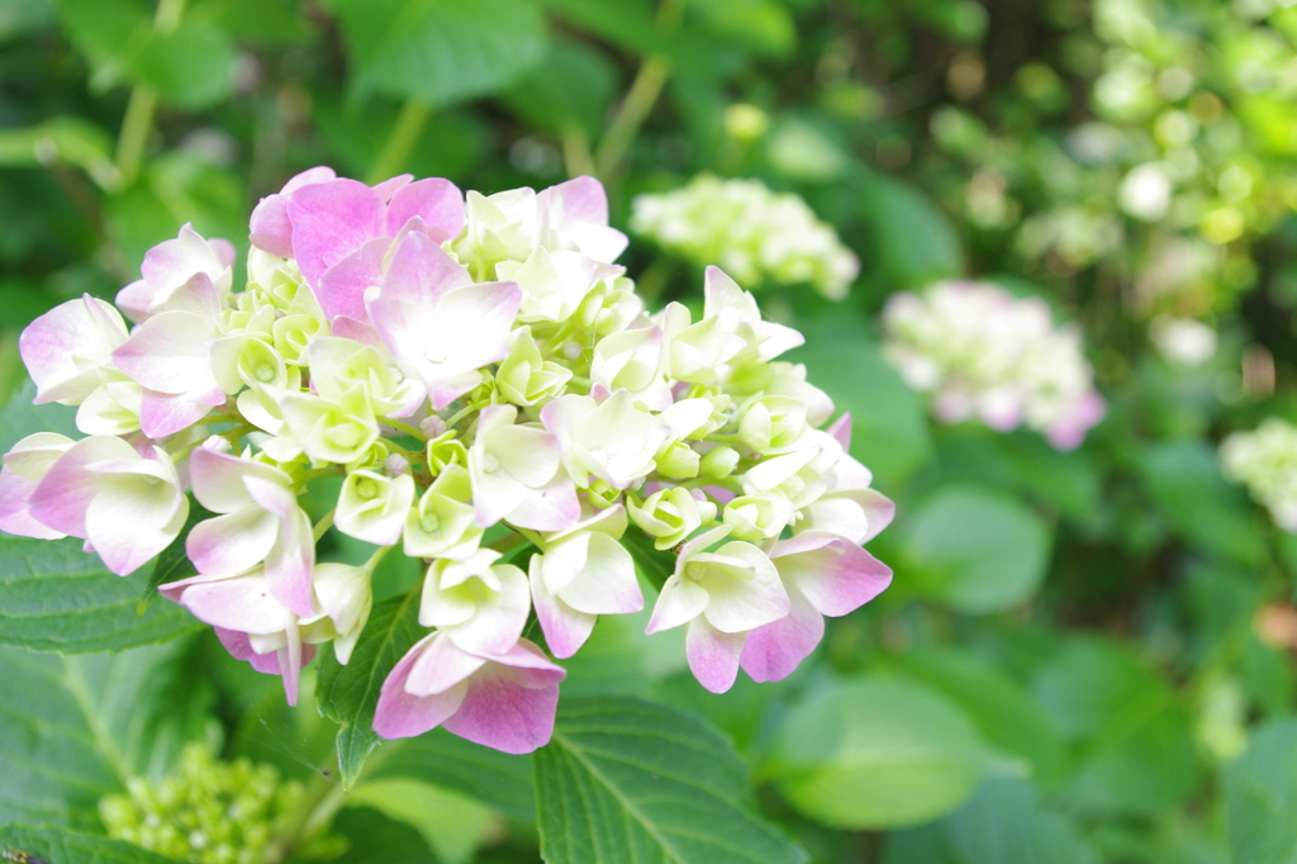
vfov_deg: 36.8
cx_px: 648
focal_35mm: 36
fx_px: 1297
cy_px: 432
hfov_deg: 53.1
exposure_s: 1/50
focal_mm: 24.38
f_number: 5.6
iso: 200
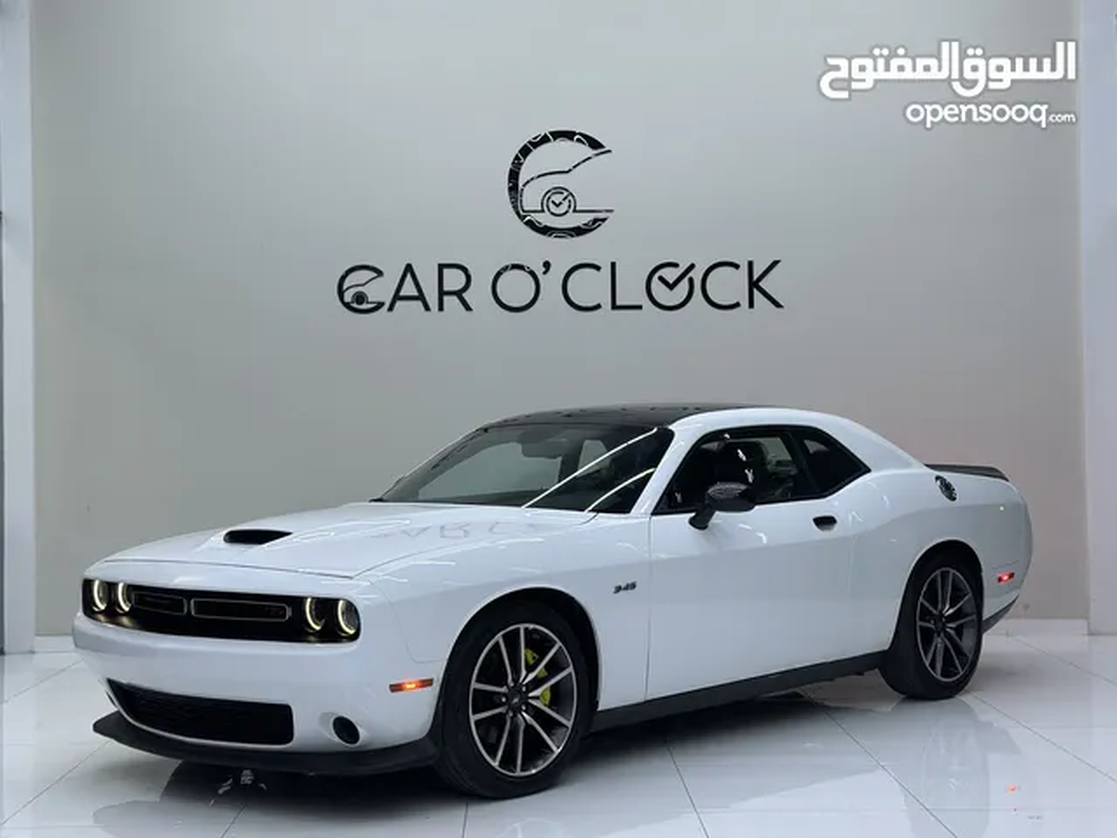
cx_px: 558
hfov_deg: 39.7
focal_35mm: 48
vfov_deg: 30.3
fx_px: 1549
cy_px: 419
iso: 64
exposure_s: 1/100
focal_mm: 6.86
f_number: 1.78
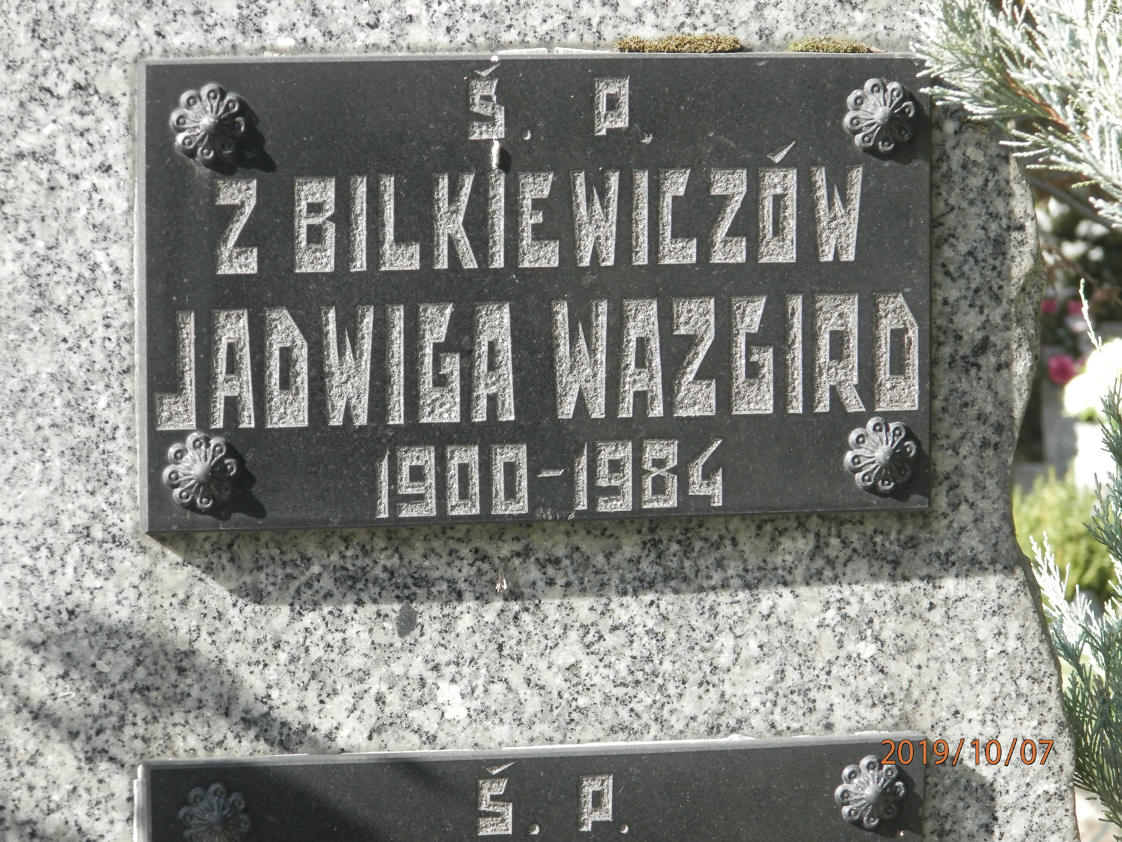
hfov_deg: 12.9
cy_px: 421
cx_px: 561
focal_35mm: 153
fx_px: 4959
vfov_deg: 9.7
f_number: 4.9
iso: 160
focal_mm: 27.4
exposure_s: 1/200
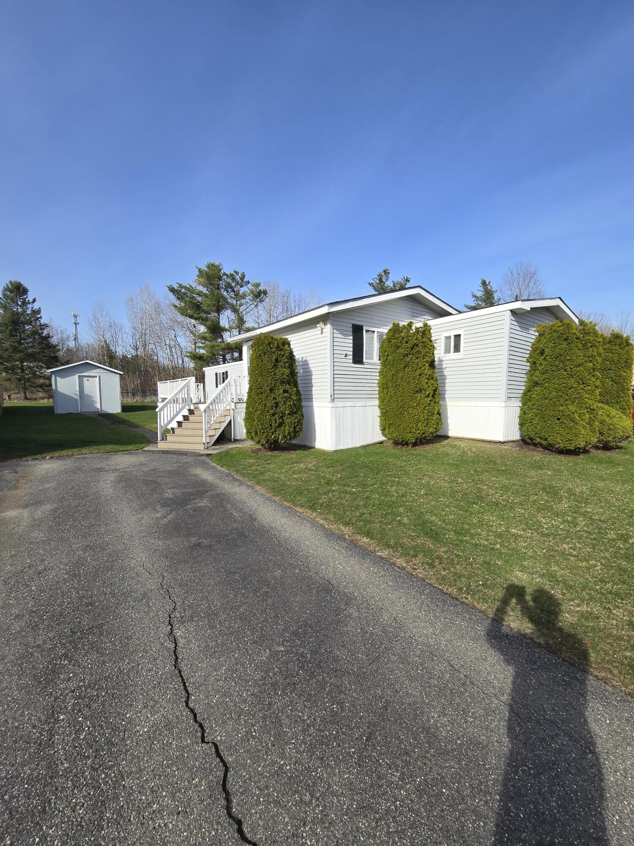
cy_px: 423
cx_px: 317
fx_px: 317
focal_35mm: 13
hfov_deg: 89.9
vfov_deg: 106.2
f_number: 2.2
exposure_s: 1/1829
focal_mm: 2.2
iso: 50
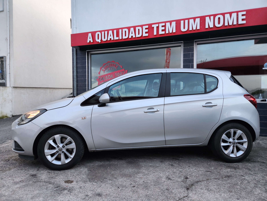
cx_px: 134
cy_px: 100
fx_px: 177
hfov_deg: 73.9
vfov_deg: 58.9
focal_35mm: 23
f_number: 1.8
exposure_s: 1/180
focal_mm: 5.4
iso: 125
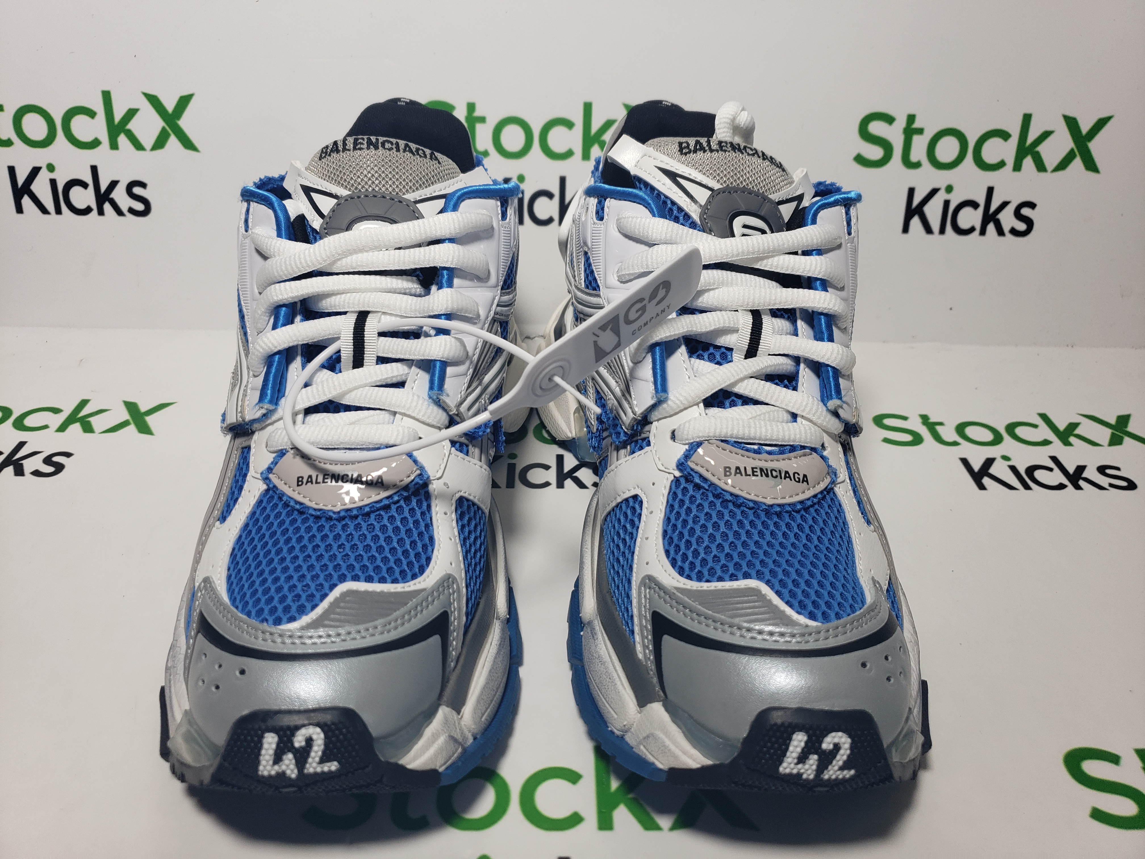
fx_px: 860
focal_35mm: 26
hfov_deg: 67.3
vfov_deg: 53.1
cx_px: 572
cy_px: 430
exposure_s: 1/517
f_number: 1.5
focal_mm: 4.3
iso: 50
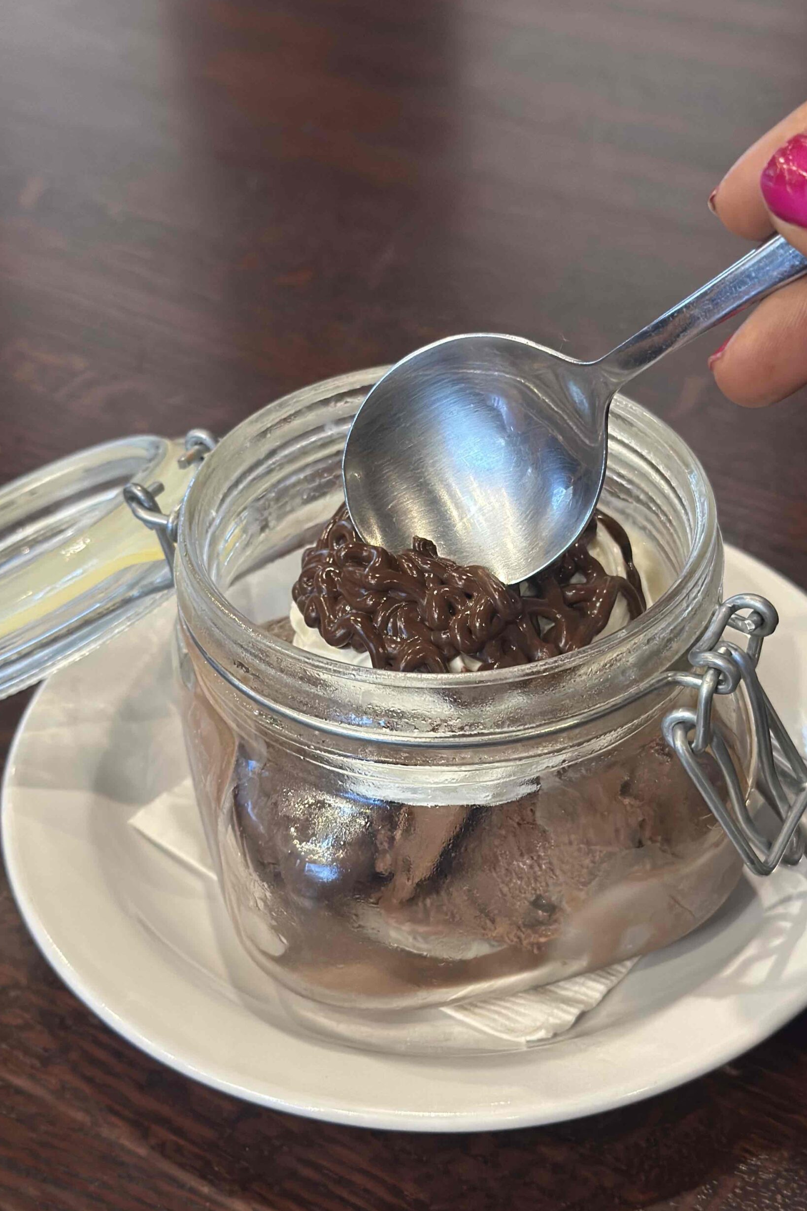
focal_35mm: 52
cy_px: 598
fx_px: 1749
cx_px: 445
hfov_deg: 26.0
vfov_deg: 38.2
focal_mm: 6.86
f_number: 1.78
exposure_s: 1/40
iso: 400
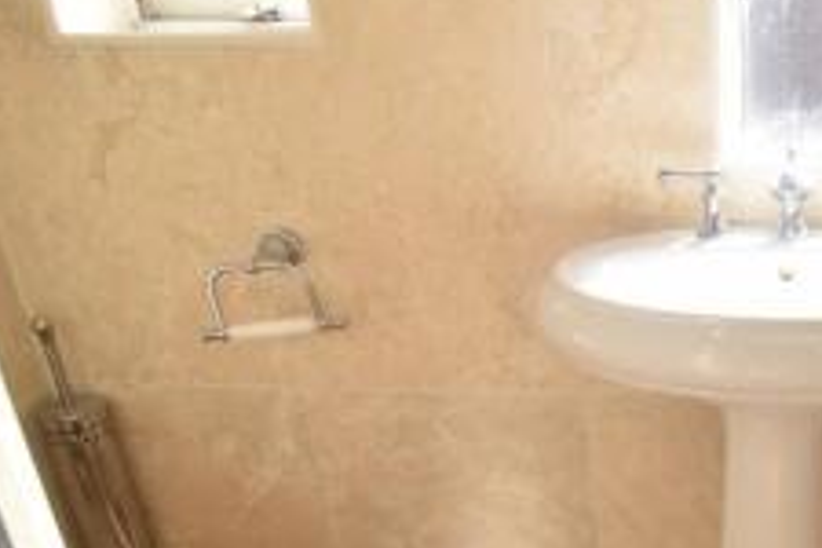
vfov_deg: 33.2
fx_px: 868
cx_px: 829
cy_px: 495
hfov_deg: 43.2
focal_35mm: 38
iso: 400
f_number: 7.1
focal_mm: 12
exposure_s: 1/200
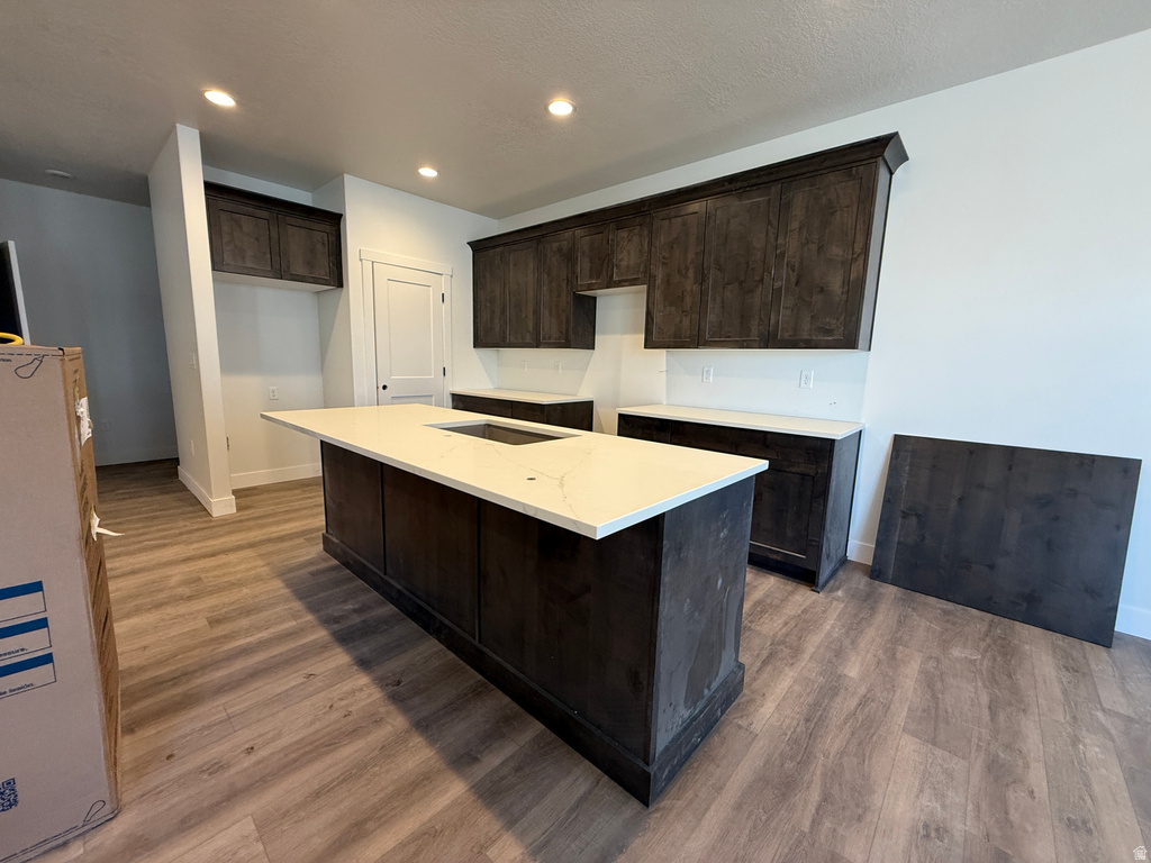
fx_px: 466
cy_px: 432
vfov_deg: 85.7
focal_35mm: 14
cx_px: 576
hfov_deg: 102.1
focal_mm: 2.22
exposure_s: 1/120
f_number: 2.2
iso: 200
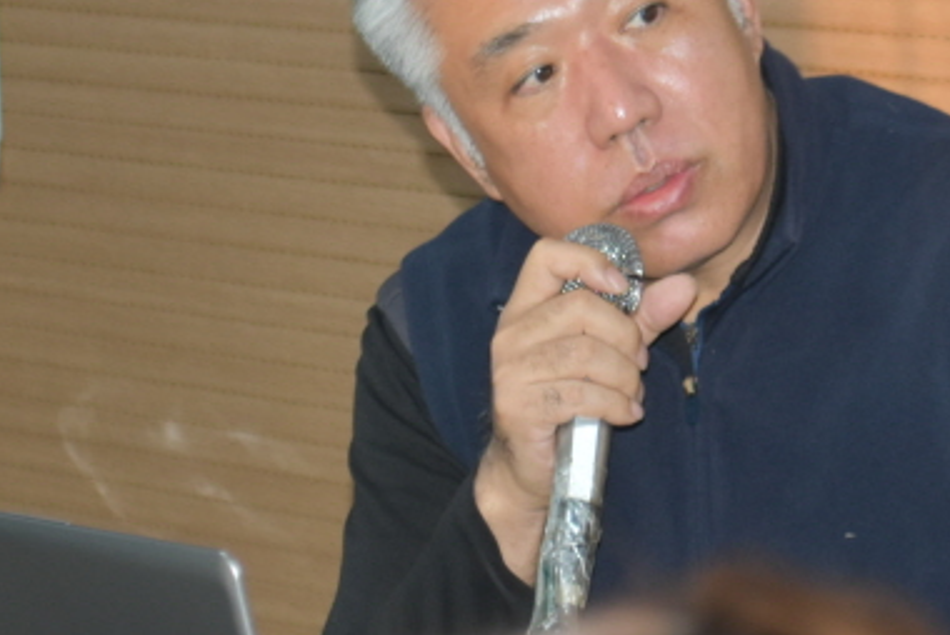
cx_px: 620
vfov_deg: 5.0
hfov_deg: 7.5
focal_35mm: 276
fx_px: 7289
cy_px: 198
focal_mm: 70
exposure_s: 1/80
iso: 800
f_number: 4.5
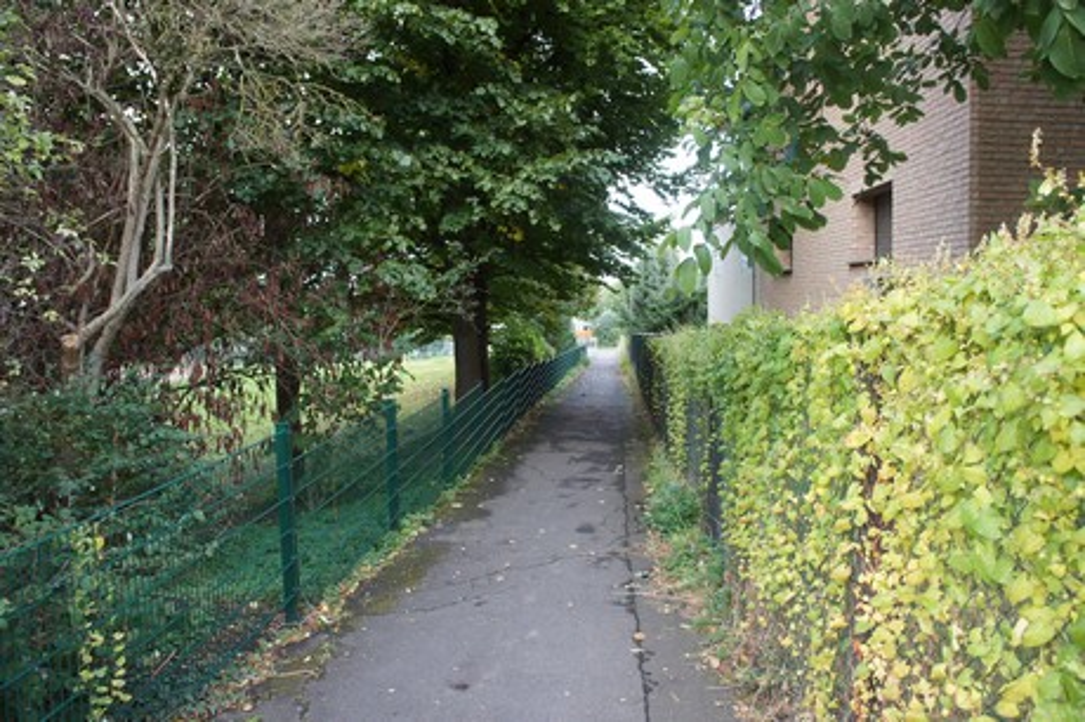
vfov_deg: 47.9
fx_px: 813
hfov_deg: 67.4
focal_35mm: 27
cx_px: 542
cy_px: 361
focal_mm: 18
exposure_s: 1/250
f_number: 4.5
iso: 1000
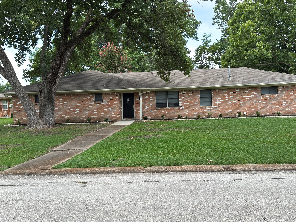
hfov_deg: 52.6
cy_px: 111
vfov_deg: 40.7
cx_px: 148
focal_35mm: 35
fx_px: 299
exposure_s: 1/761
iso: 100
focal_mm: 6.76
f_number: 1.78
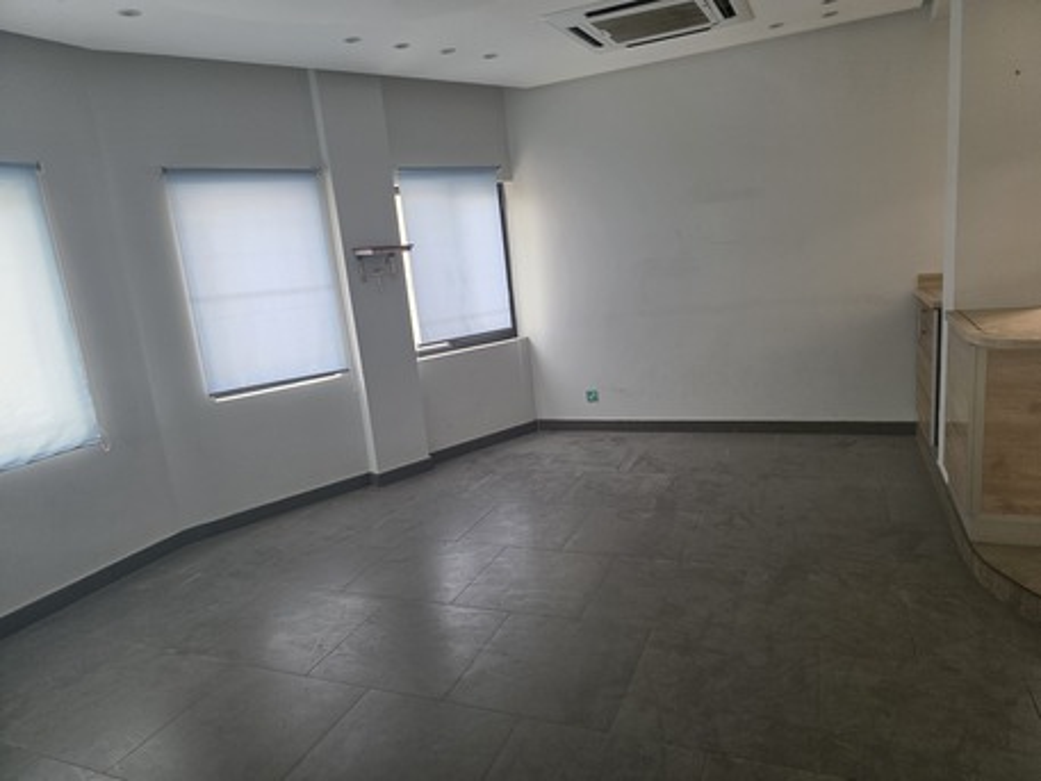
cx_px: 520
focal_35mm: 23
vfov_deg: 58.9
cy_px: 390
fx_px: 692
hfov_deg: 73.9
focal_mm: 6.3
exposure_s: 1/180
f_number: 1.7
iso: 160
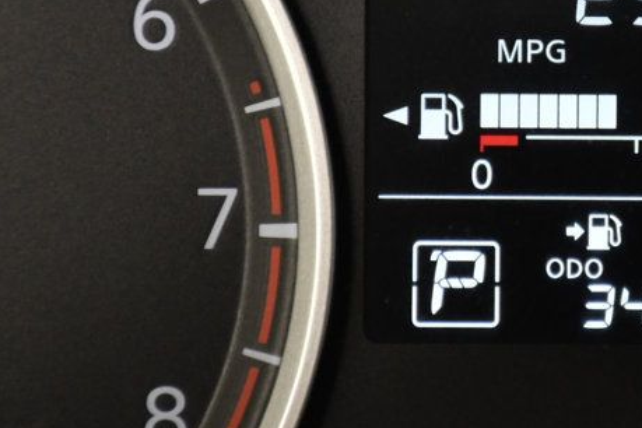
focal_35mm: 468
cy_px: 48
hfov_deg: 4.4
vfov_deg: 2.9
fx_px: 8345
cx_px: 603
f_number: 5.6
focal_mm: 140
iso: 2500
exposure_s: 1/160
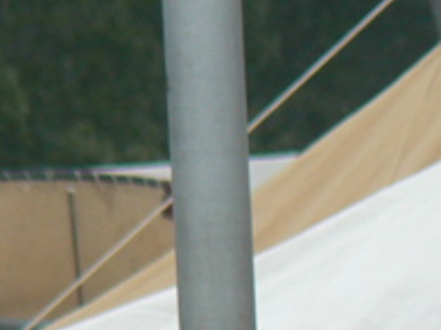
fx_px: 20142
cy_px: 579
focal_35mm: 1582
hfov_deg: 1.3
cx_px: -27
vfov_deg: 0.9
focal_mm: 64.3
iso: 80
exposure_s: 1/320
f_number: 5.6
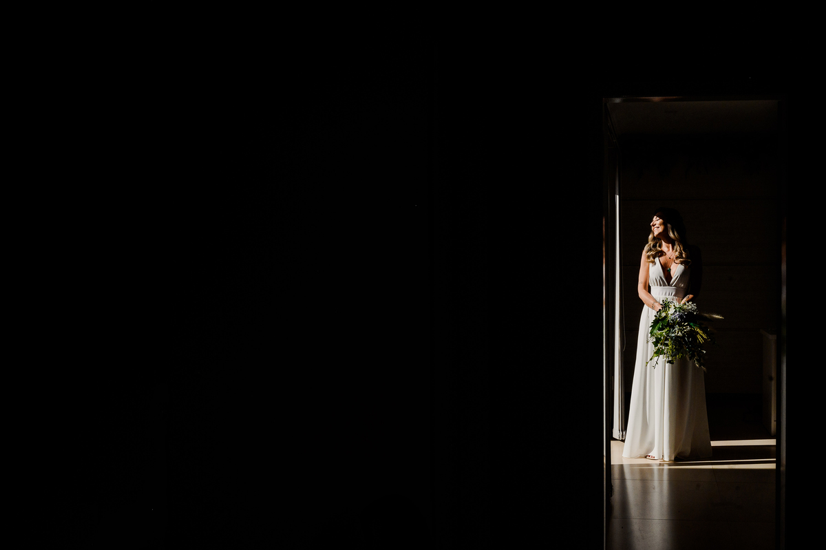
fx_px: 803
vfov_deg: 37.8
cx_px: 413
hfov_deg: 54.5
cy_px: 275
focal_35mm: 35
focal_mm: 35
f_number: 16
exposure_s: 1/3200
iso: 1600
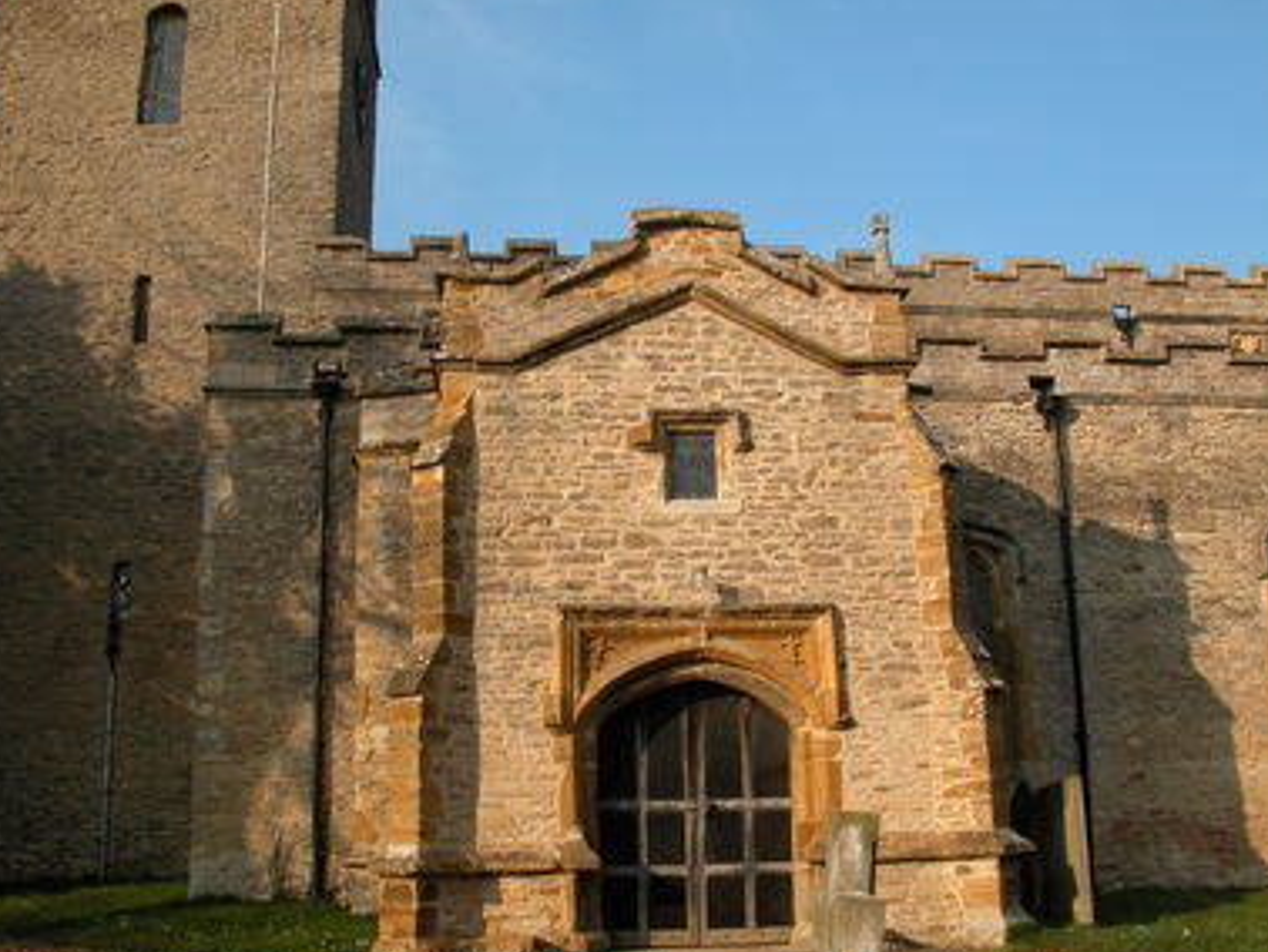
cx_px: 644
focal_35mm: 37
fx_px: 1356
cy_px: 486
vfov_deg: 38.7
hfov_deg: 50.1
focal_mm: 8.9
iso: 100
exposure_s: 1/308
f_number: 5.6
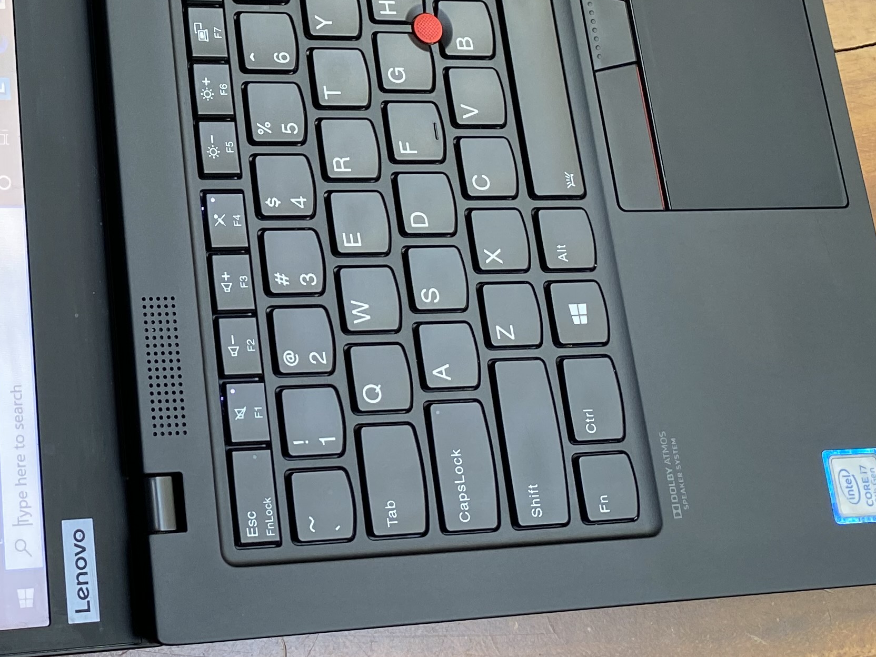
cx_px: 80
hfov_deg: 29.4
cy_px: 23
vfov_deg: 22.5
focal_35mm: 63
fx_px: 1594
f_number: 1.8
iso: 100
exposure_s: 1/114
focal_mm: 4.25
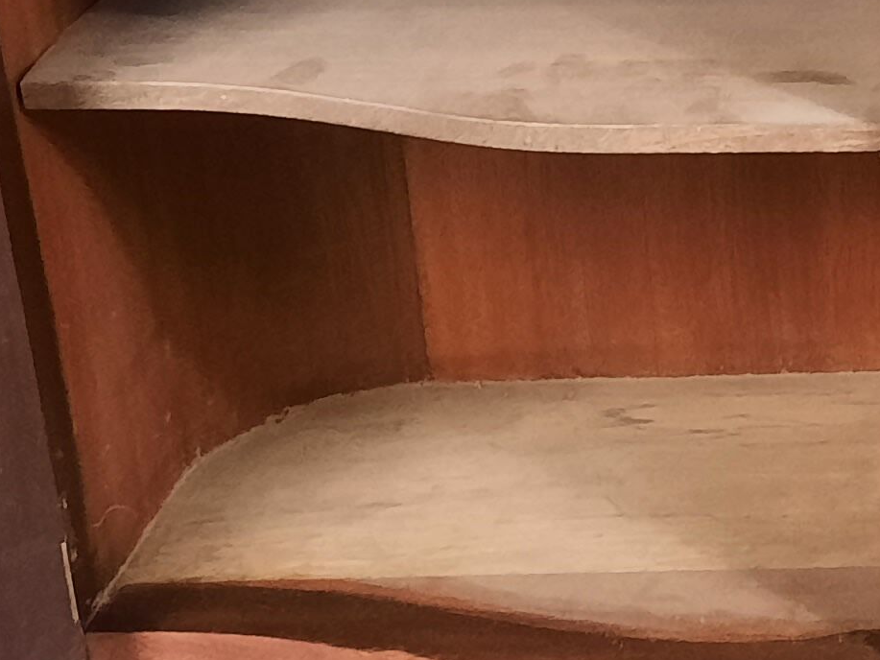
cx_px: 900
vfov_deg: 13.6
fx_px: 2771
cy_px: 416
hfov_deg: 17.6
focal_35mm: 109
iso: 400
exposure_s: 1/25
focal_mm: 4.6
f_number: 2
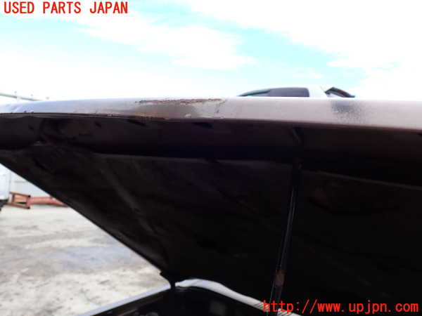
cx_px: 211
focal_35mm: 30
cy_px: 158
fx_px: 366
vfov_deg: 46.8
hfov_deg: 60.0
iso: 100
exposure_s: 1/320
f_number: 3.2
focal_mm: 5.4
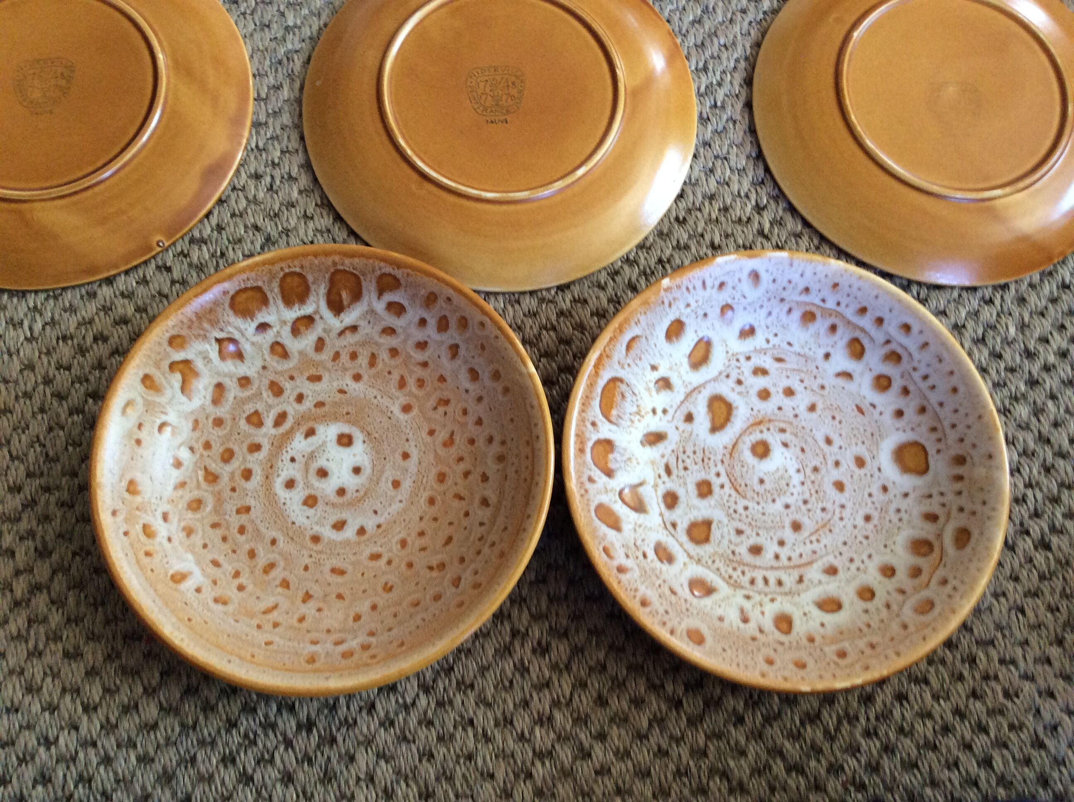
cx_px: 537
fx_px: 991
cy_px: 401
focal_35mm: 32
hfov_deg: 56.9
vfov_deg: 44.1
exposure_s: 1/25
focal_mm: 3.3
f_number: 2.4
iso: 125
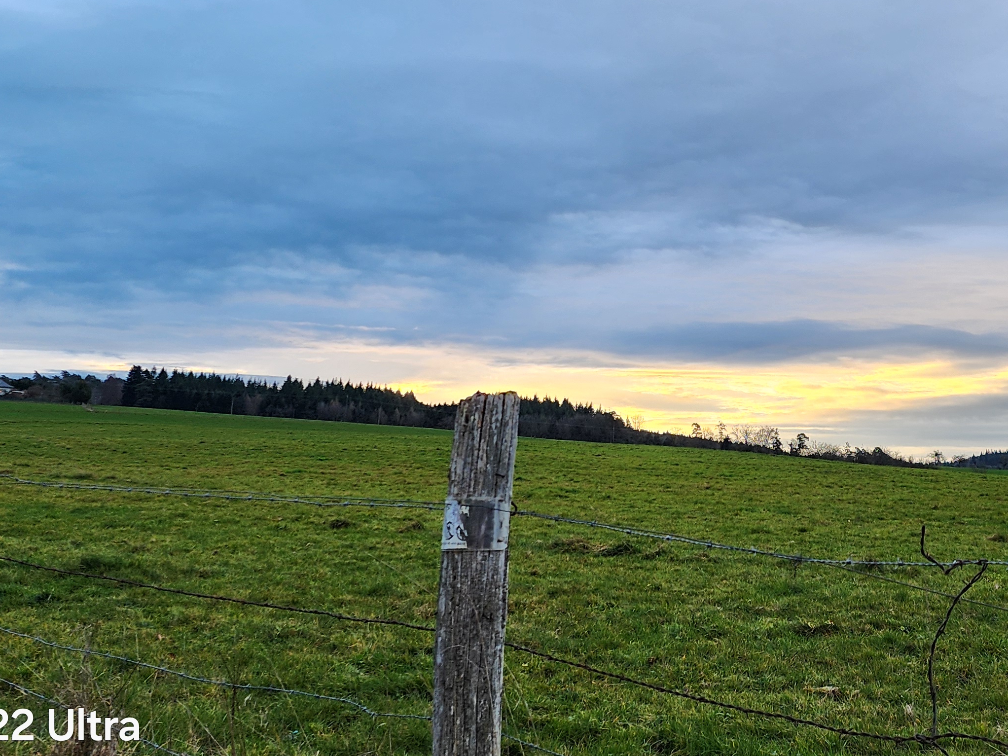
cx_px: 704
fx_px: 1310
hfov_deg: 41.3
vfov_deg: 30.9
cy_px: 98
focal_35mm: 45
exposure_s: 1/180
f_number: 1.8
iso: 50
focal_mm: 6.4
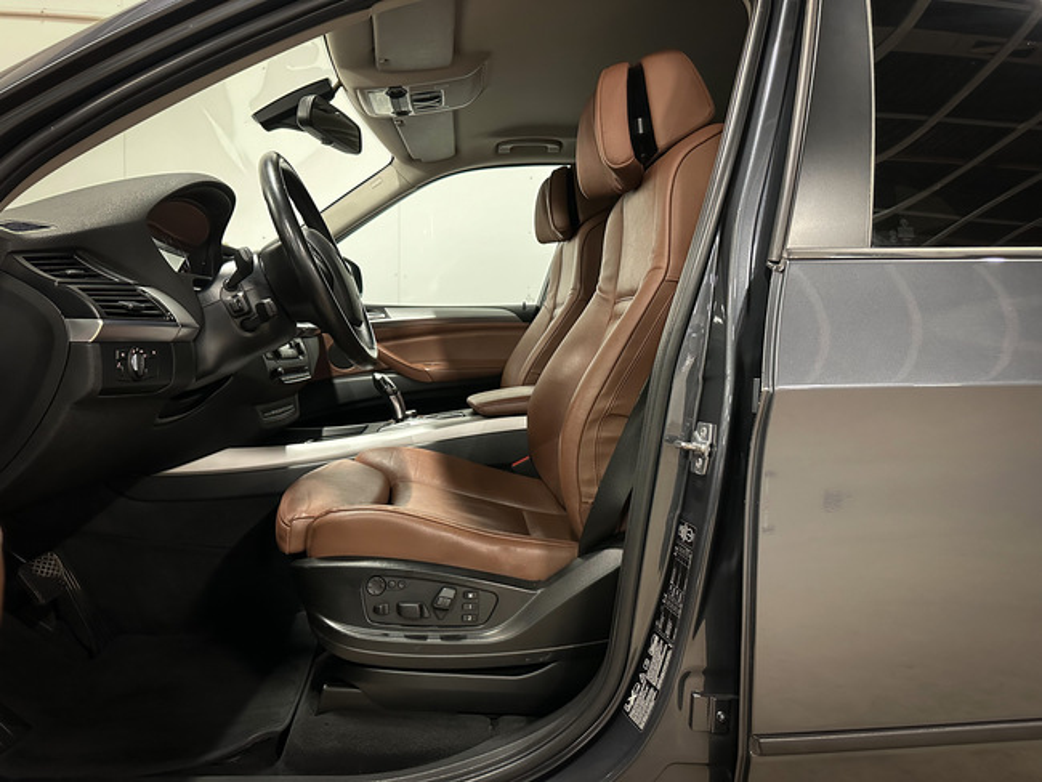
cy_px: 391
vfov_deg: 56.8
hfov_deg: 71.6
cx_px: 521
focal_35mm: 24
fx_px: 723
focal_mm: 6.86
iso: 800
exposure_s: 1/35
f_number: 1.8
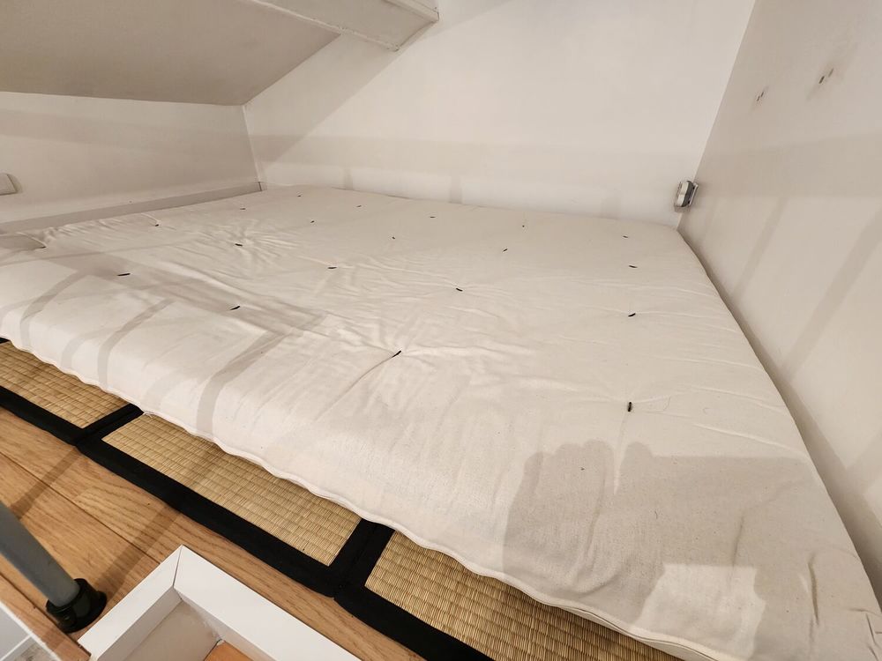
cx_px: 441
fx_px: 331
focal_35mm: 13
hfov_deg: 106.2
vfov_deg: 89.9
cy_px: 330
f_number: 2.2
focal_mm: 2.2
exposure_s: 1/50
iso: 320
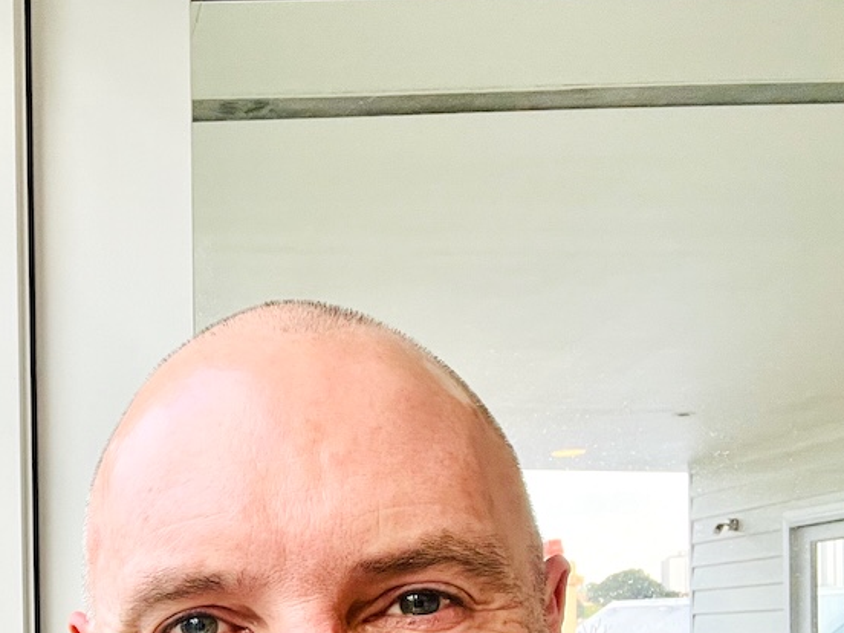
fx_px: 1219
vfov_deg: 27.5
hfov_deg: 35.0
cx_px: 23
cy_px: 625
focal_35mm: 50
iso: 100
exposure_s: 1/75
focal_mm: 2.71
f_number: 2.2
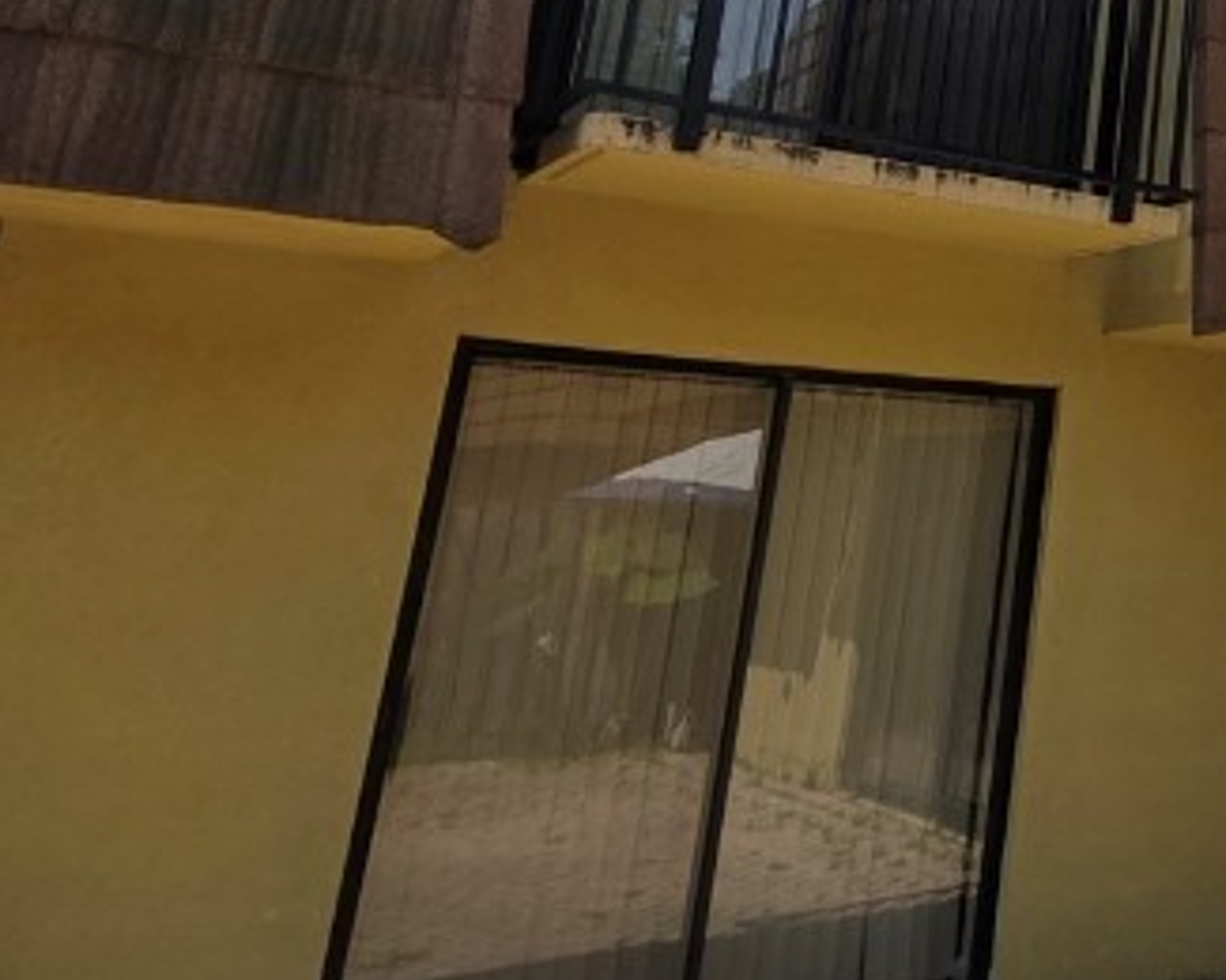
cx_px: 1520
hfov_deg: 34.9
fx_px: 1451
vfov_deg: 35.1
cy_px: 94
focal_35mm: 40
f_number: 1.9
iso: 40
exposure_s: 1/1521
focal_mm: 2.2
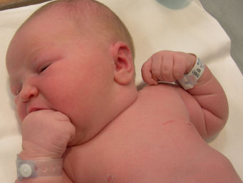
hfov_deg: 37.3
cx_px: 96
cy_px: 101
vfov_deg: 28.6
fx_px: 358
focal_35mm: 51
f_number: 2.8
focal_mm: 7.8
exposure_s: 1/17.5
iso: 50
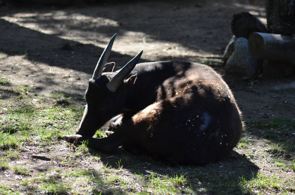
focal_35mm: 232
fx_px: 1901
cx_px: 148
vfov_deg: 5.9
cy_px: 98
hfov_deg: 8.9
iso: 720
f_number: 4.5
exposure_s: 1/1000
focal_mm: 155
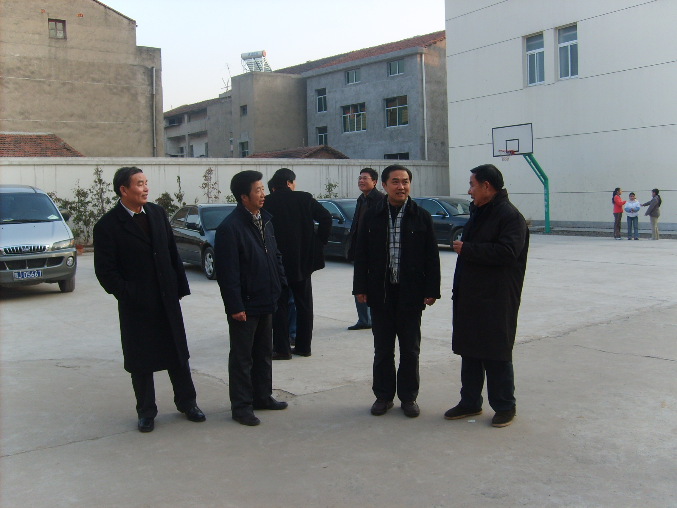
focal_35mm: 35
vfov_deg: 40.7
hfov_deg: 52.6
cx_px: 338
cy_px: 254
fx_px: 685
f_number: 2.8
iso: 50
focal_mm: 5.8
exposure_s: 1/180
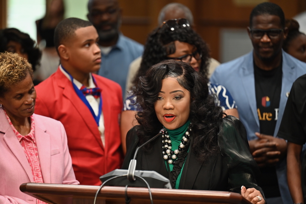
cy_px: 102
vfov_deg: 6.9
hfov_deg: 10.3
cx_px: 153
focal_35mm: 200
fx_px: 1699
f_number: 2.8
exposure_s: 1/250
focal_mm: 200
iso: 800
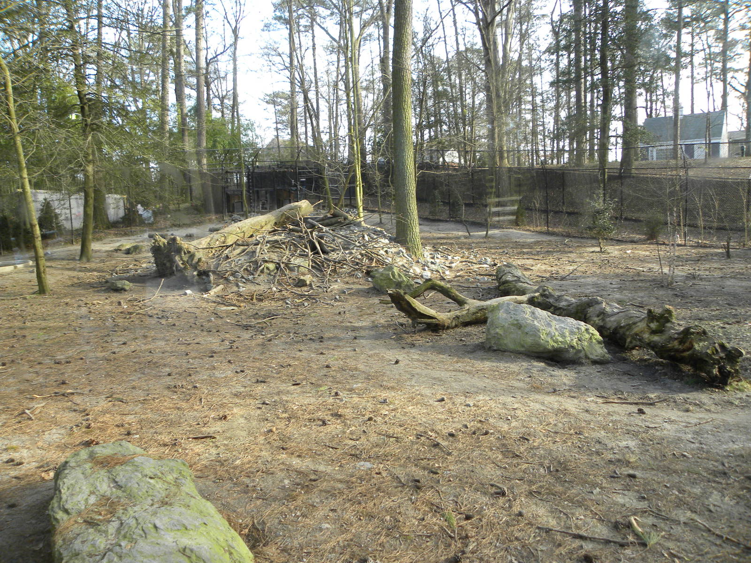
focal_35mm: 26
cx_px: 376
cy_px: 282
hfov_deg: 67.3
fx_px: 564
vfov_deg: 53.1
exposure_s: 1/59.8
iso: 107
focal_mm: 4.6
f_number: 2.8
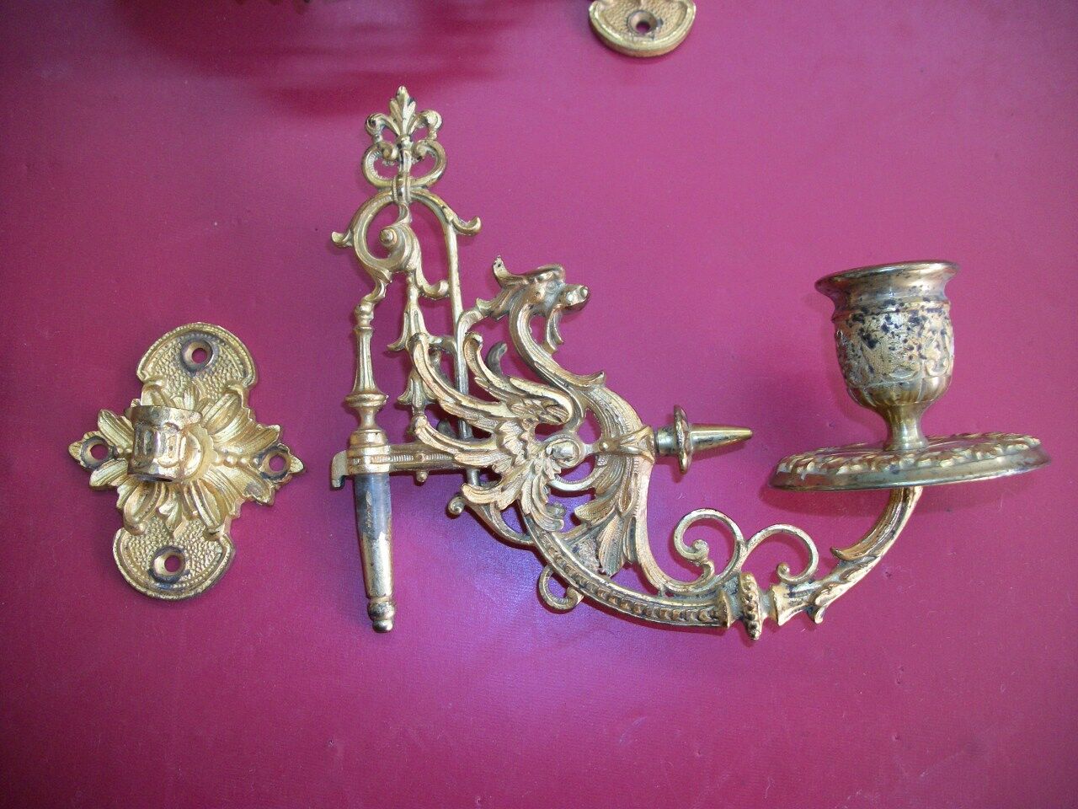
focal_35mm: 32
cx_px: 539
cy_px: 404
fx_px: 997
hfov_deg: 56.8
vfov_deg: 44.2
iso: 80
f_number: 2.9
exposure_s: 1/30
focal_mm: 5.7
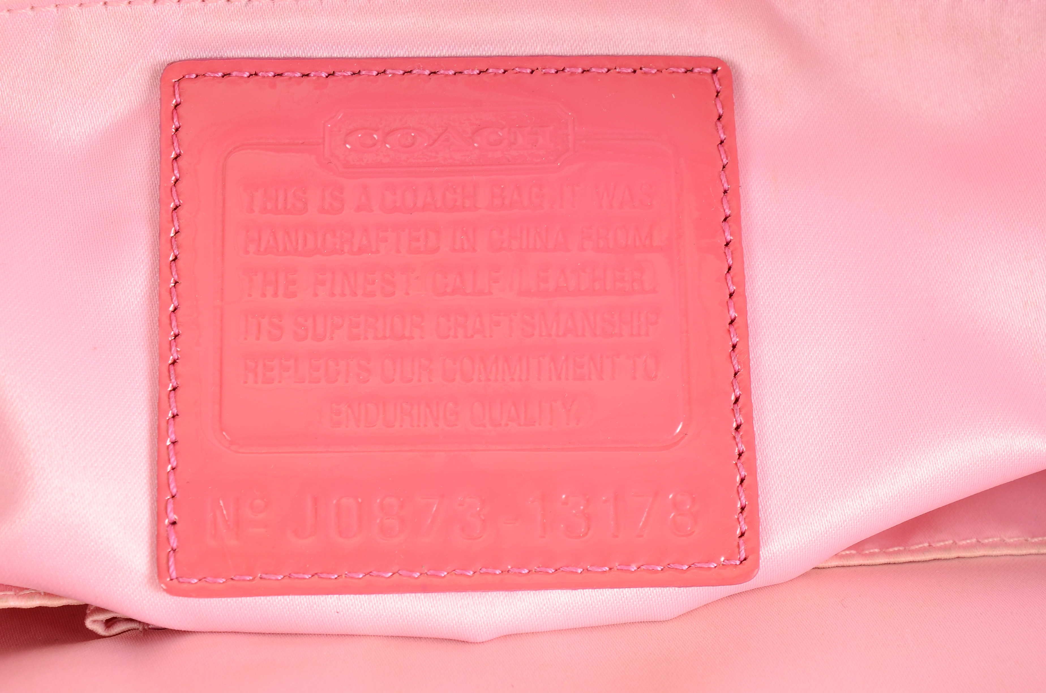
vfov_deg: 17.4
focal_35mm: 78
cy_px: 346
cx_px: 523
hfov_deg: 26.0
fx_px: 2262
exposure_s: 1/60
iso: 320
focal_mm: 52
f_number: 11
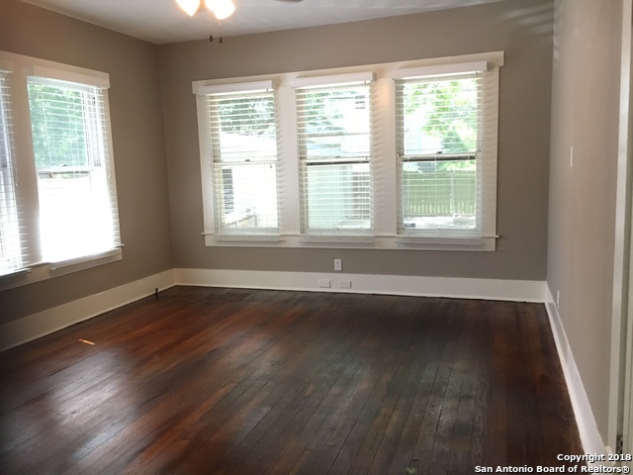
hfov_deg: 61.7
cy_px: 238
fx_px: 530
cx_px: 316
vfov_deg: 48.2
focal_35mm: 29
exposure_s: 1/30
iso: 160
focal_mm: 4.15
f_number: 2.2
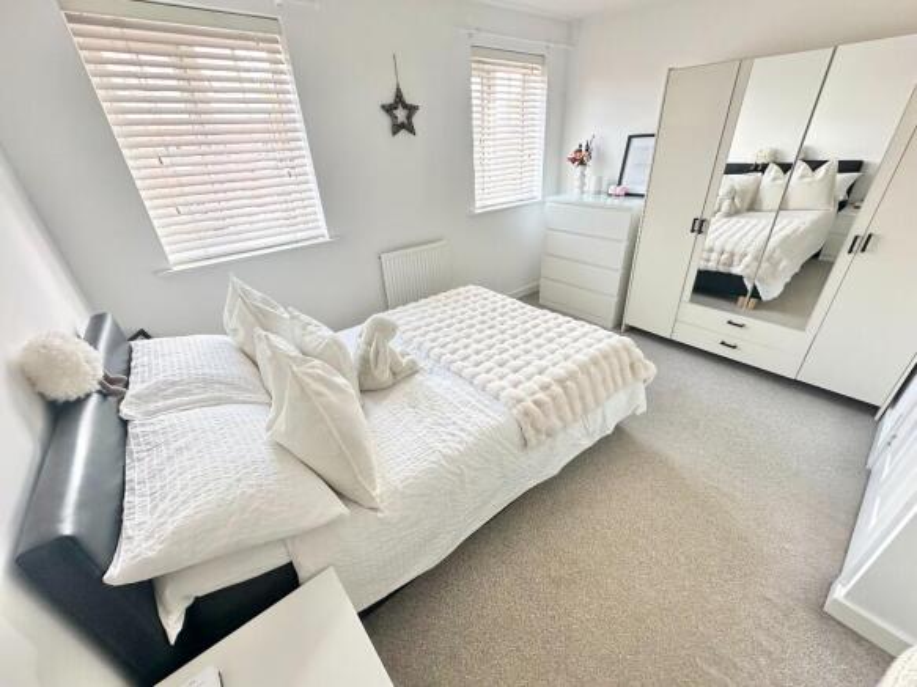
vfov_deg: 85.7
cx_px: 458
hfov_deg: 102.1
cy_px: 344
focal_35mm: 14
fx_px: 371
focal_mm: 2.22
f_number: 2.2
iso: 200
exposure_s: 1/99
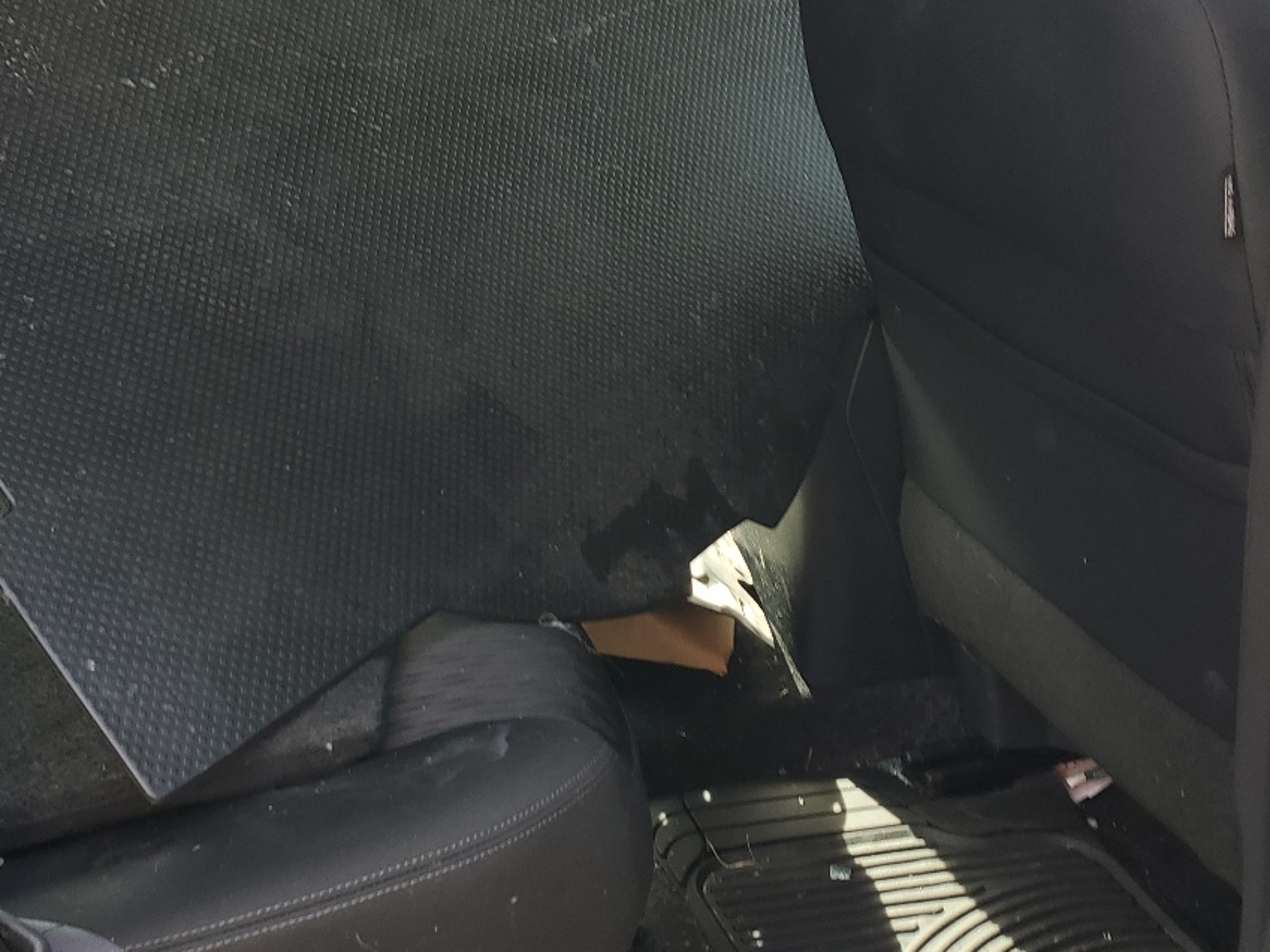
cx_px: 393
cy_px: 265
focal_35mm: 49
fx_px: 1798
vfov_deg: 29.3
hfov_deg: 38.3
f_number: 1.5
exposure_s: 1/238
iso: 50
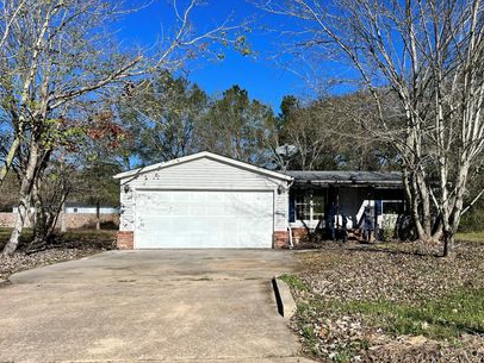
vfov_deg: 44.2
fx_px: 448
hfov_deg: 56.4
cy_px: 198
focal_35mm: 32
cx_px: 286
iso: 50
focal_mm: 5.7
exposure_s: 1/6211
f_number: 1.5
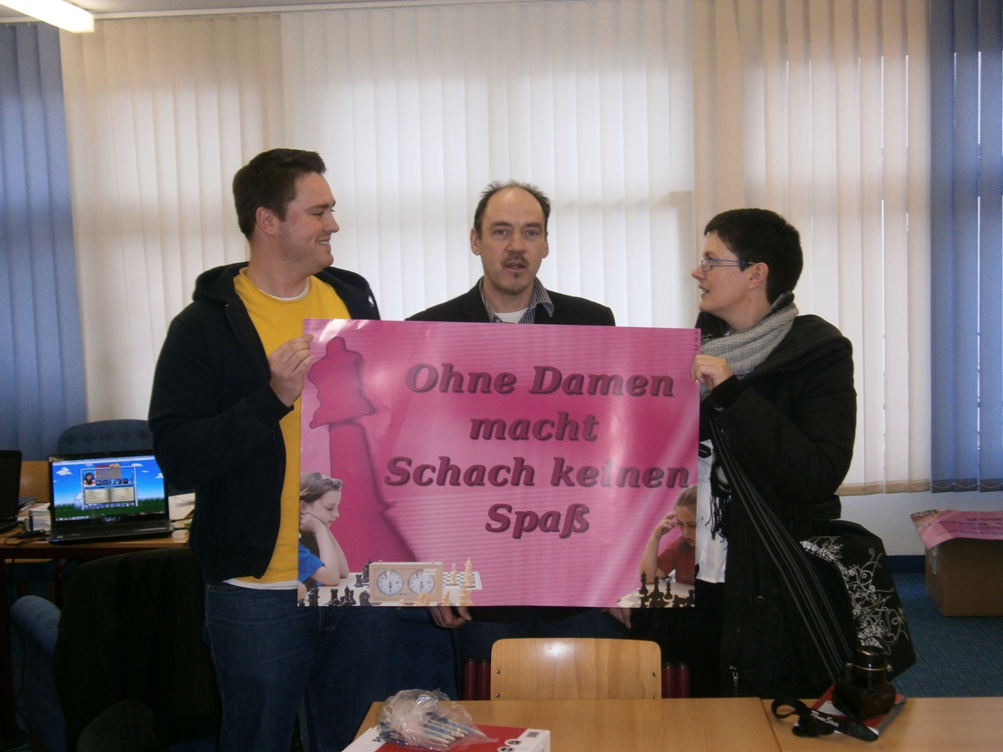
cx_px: 502
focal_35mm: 47
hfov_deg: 40.4
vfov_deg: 30.9
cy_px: 376
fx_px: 1362
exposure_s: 1/40
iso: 125
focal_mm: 8.3
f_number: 3.4
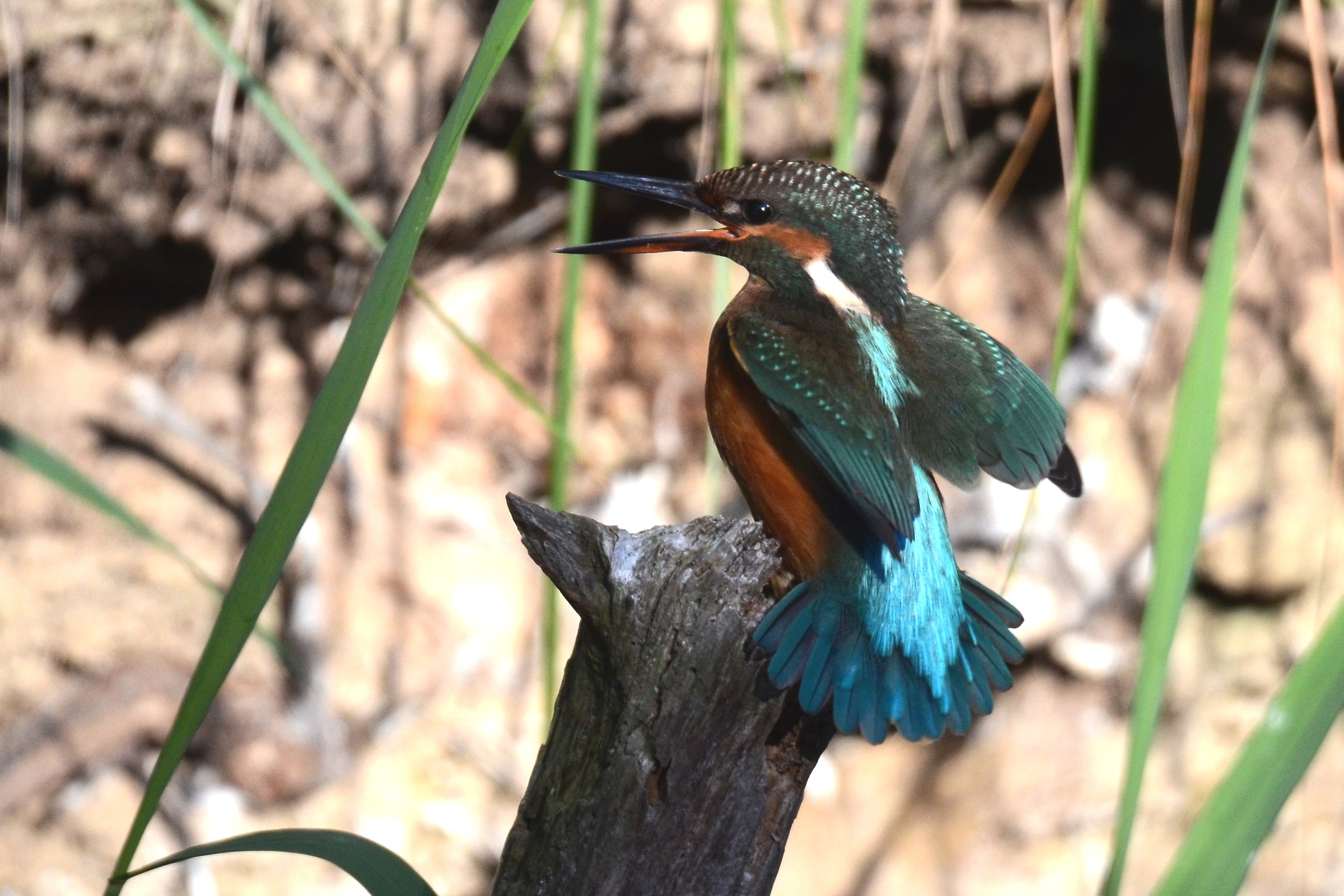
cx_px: 672
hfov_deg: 2.3
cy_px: 448
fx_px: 33597
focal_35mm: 900
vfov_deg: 1.5
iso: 800
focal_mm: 600
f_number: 7.1
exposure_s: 1/1000
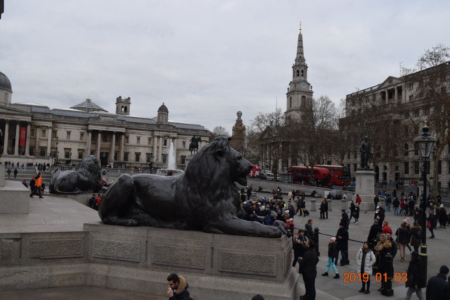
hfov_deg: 57.2
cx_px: 225
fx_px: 412
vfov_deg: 39.9
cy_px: 150
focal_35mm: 33
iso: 360
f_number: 8
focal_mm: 22
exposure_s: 1/250
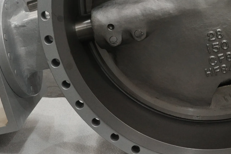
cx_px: 125
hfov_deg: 21.9
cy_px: 11
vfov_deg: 14.5
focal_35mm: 93
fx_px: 597
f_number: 2.8
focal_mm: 26
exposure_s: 1/100
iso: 1000
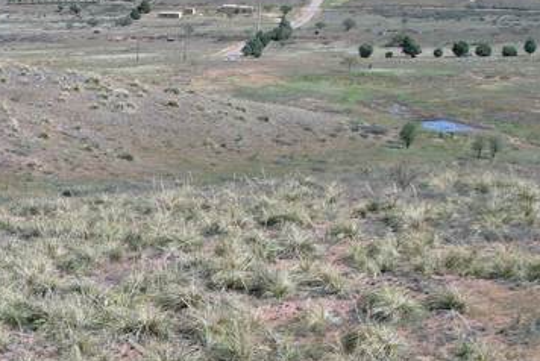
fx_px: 1186
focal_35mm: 79
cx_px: -15
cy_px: 407
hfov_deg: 24.4
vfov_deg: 16.7
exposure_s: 1/1250
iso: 100
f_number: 2.8
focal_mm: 8.38
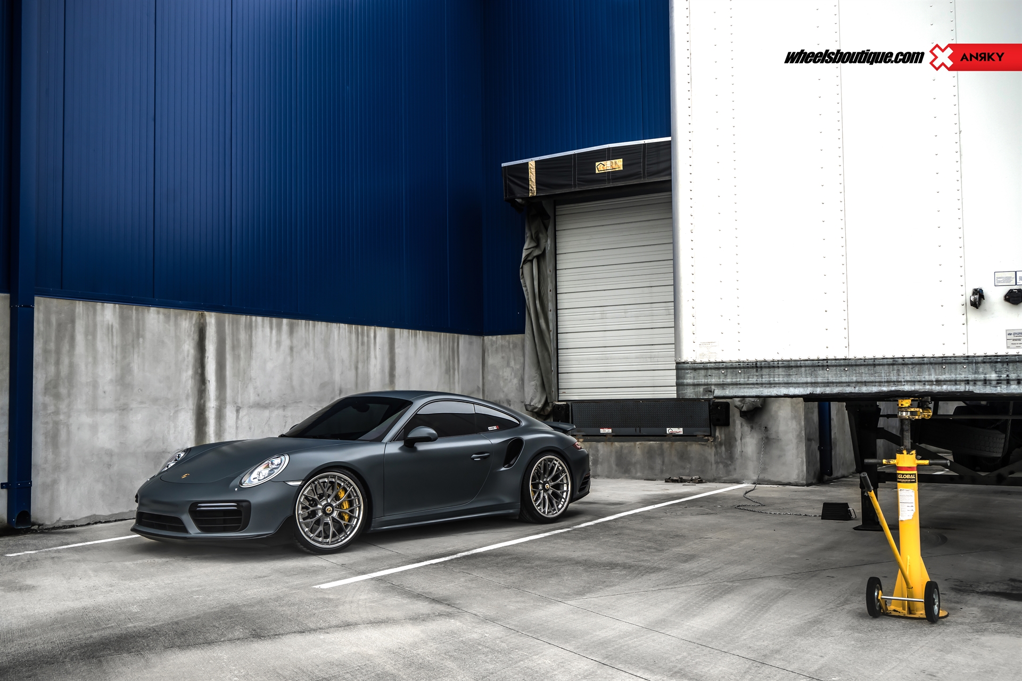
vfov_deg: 37.8
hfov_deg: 54.4
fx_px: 993
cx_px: 511
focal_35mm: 35
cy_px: 340
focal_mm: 35
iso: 250
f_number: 6.3
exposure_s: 1/160
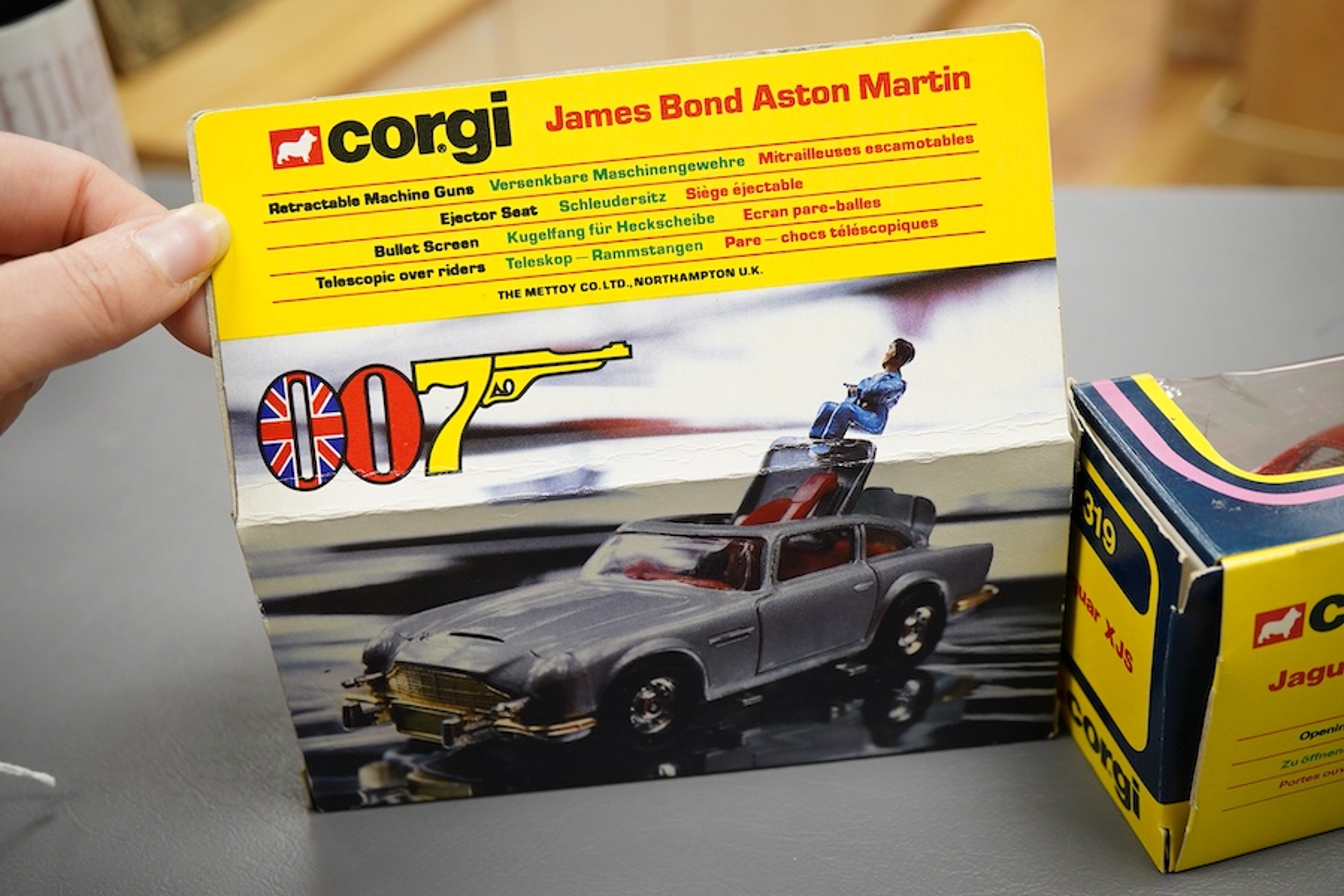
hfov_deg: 43.6
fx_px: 1680
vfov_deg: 29.9
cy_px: 448
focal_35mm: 45
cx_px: 672
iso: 1250
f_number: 7.1
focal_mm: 30
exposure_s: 1/125
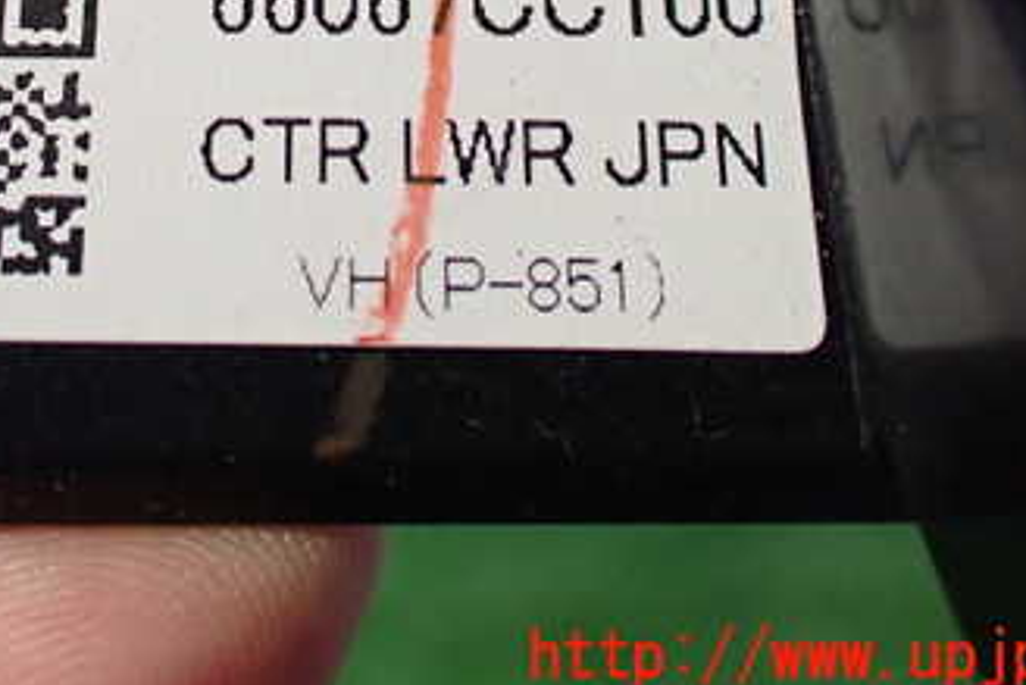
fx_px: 1625
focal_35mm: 57
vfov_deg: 22.8
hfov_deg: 34.5
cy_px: -6
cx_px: 297
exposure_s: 1/30
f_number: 2.3
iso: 800
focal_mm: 5.4
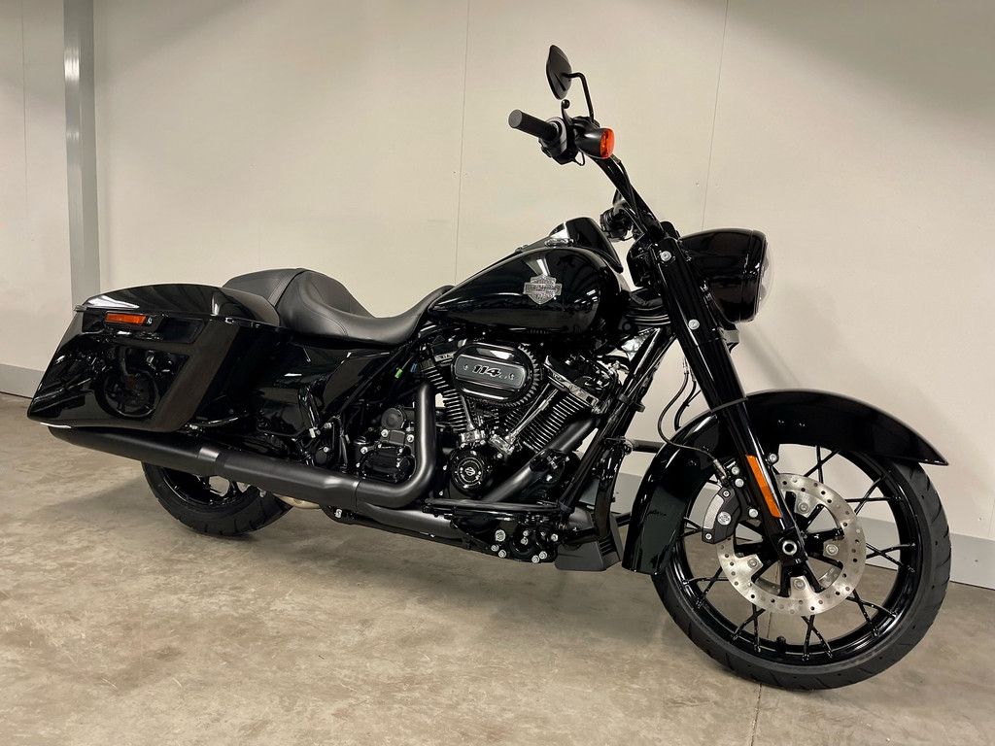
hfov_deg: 67.3
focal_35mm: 26
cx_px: 498
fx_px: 747
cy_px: 373
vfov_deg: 53.1
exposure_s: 1/50
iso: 250
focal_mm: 5.1
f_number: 1.6
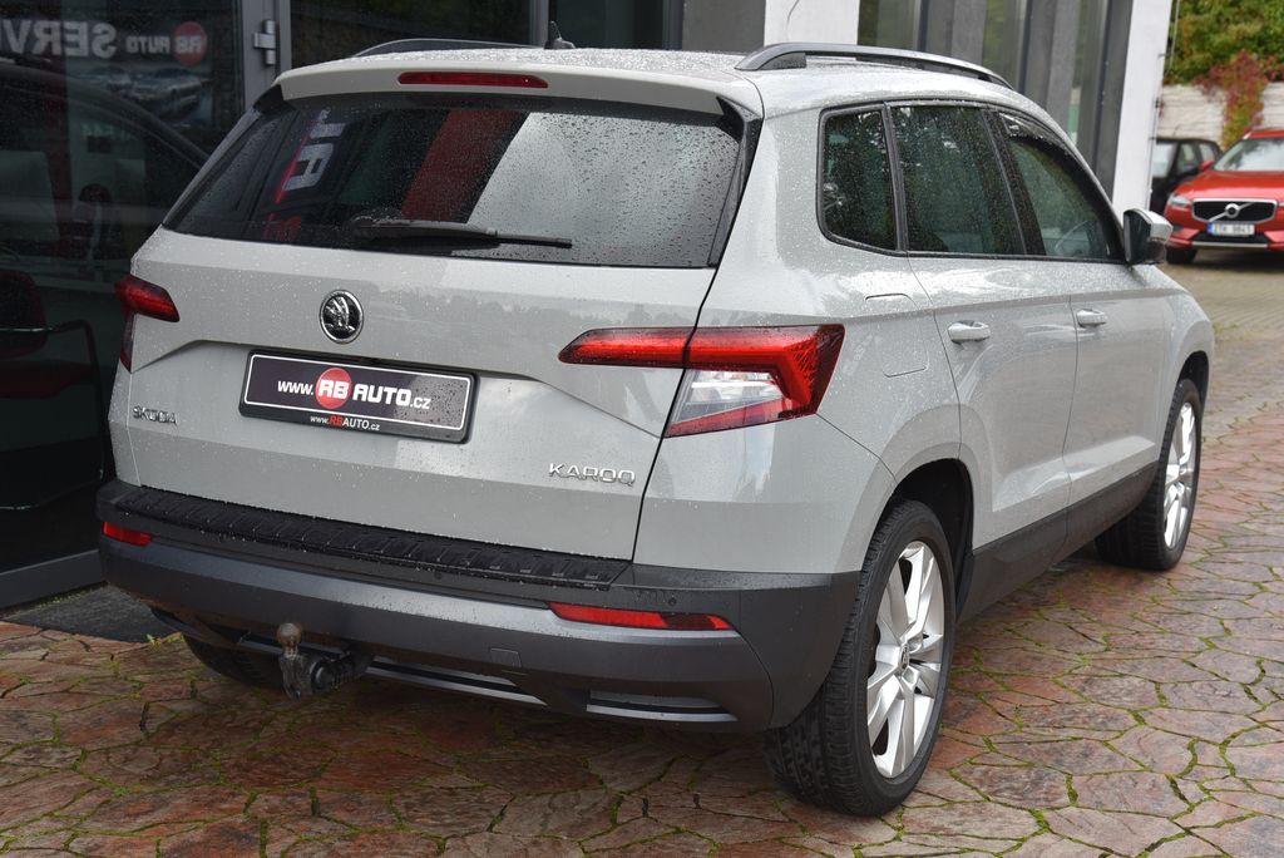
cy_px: 429
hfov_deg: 39.6
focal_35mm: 50
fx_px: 1784
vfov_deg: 27.0
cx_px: 642
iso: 500
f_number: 7.1
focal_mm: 50
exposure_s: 1/200
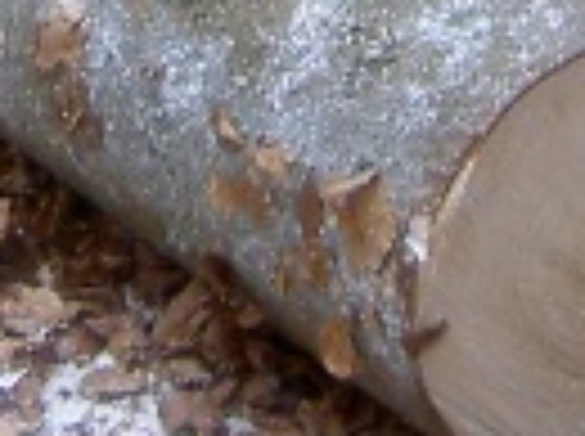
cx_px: 338
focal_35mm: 210
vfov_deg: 6.7
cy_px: -571
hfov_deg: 9.4
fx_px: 3542
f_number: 2.8
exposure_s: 1/60
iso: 100
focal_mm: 5.6
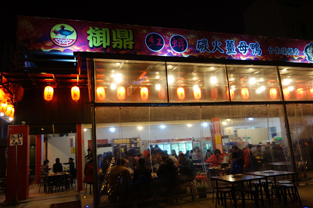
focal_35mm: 28
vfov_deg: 46.4
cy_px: 104
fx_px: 243
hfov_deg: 65.5
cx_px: 156
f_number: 1.8
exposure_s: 1/30
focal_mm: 10.4
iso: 125
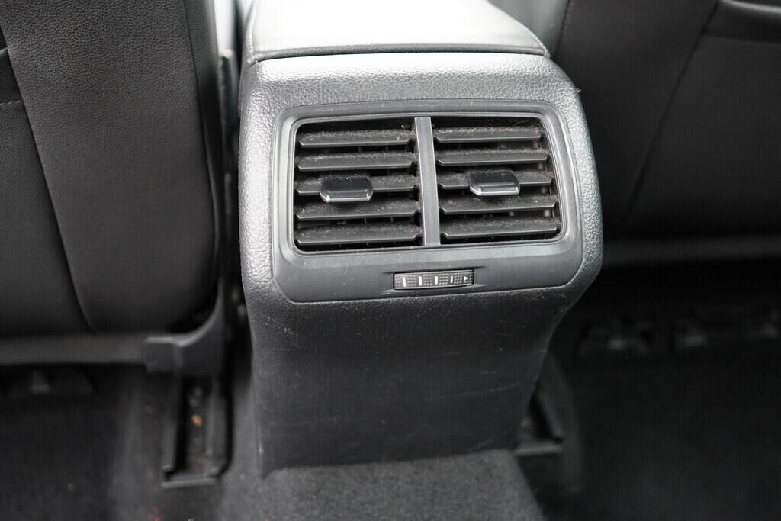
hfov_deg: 53.1
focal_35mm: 36
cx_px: 390
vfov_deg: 36.9
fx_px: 781
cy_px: 260
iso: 3200
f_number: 2.8
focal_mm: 24
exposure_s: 1/60
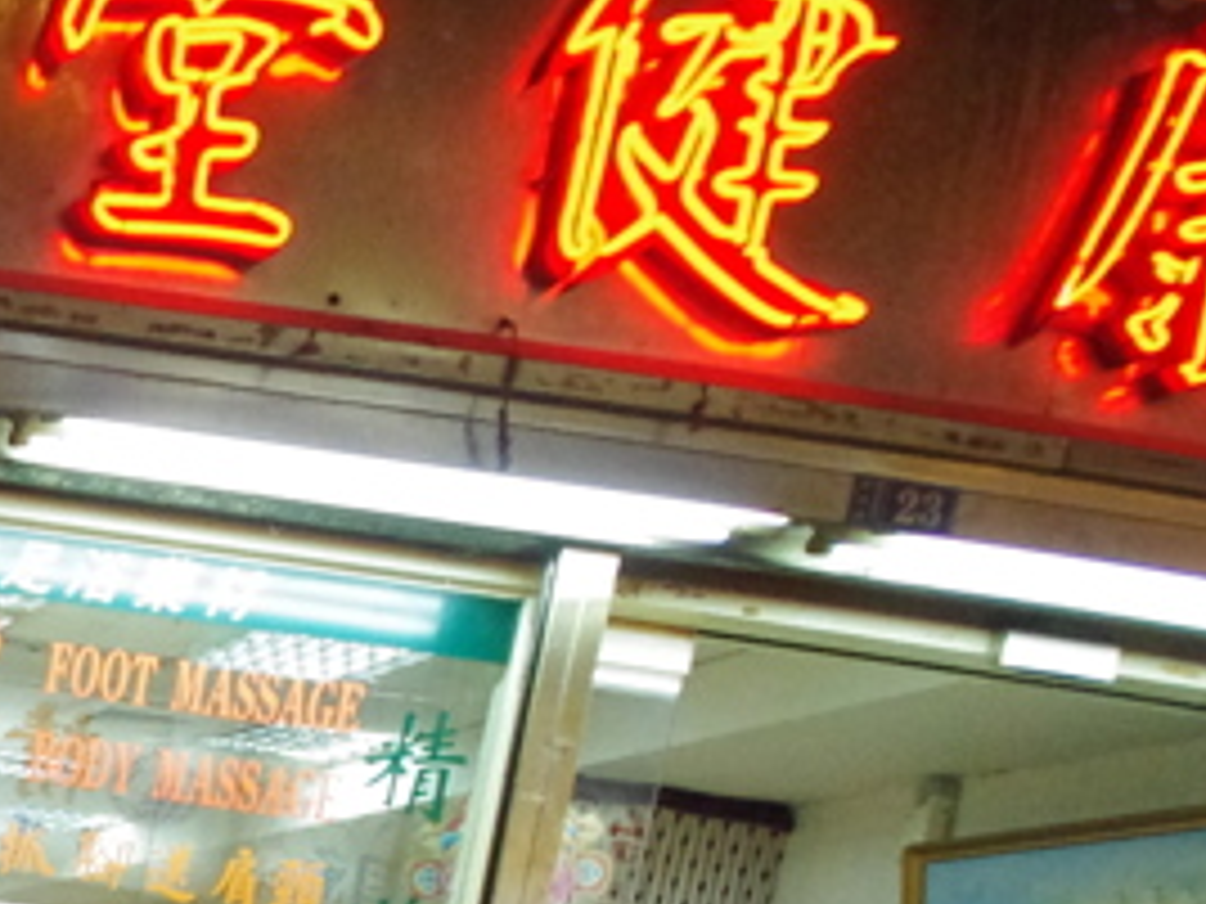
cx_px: -909
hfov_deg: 22.4
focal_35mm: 55
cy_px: 1192
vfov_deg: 23.3
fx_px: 1916
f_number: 4
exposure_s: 1/125
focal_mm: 10
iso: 3200
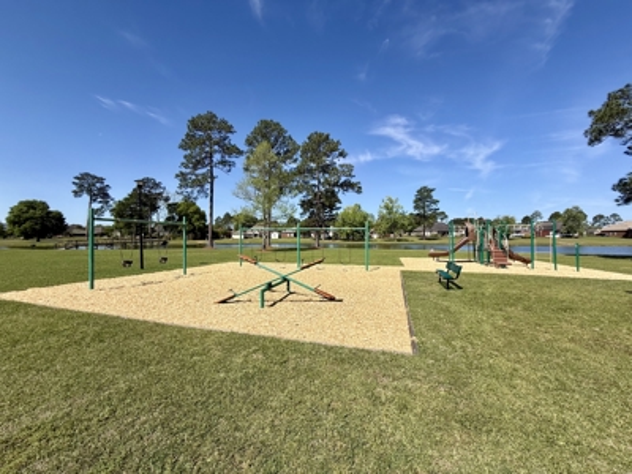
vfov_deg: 85.7
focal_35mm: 14
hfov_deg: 102.1
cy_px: 237
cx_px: 316
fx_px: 256
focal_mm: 2.22
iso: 50
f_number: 2.2
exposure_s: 1/3125
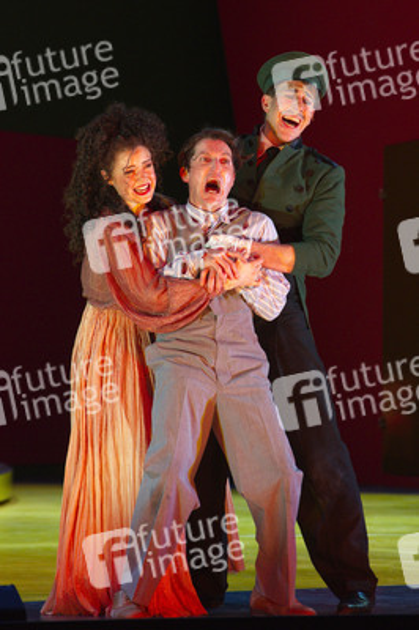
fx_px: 3497
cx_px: 210
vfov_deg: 10.3
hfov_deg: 6.9
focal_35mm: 200
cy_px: 315
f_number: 5
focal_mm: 200
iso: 1600
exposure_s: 1/250
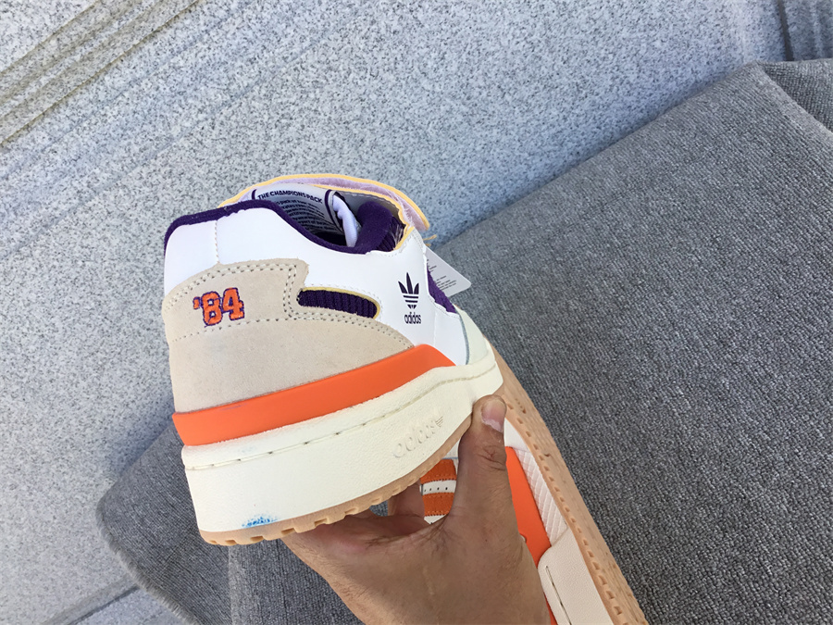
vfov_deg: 45.4
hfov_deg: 58.4
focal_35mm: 31
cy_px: 312
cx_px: 416
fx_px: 746
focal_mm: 3.3
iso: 25
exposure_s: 1/272
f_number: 2.4
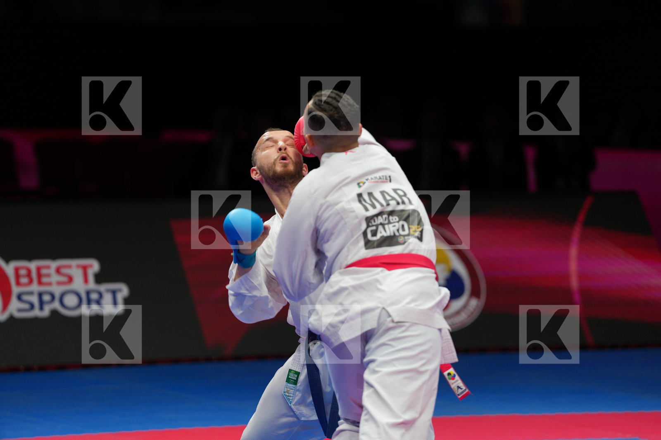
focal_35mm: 200
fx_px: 3671
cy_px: 220
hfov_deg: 10.3
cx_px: 330
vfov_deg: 6.9
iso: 400
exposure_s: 1/1000
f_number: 2.8
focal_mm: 200
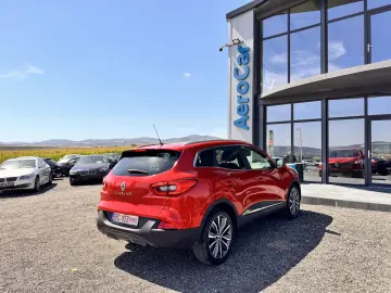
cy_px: 146
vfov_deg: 56.8
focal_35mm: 24
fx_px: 271
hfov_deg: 71.6
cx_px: 196
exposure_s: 1/1425
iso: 80
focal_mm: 6.76
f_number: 1.78
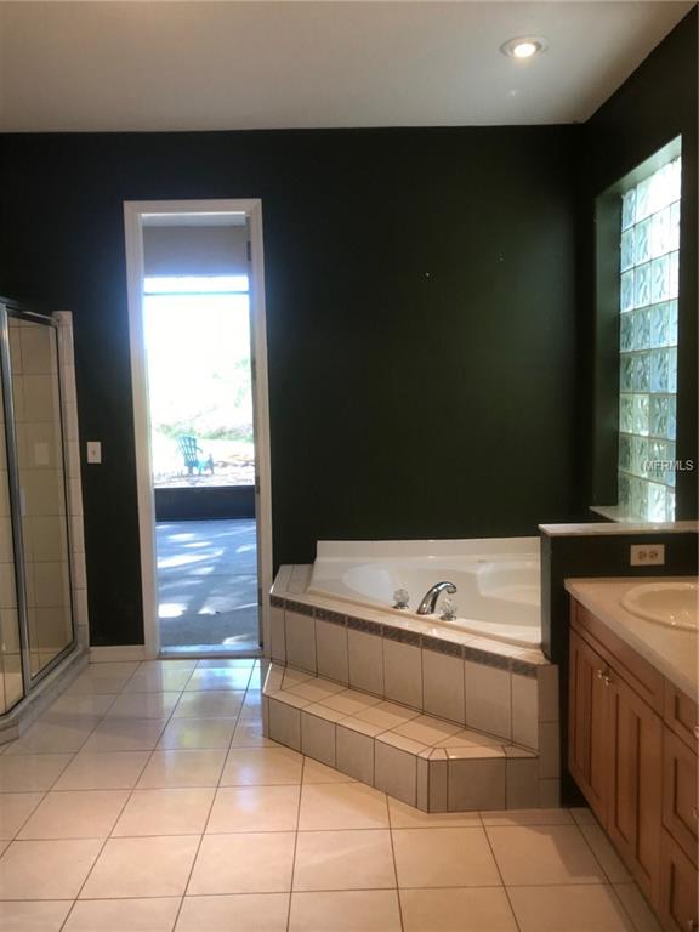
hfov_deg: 49.7
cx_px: 350
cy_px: 466
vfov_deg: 63.4
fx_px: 754
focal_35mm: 28
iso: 25
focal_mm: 3.99
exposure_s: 1/40
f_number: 1.8
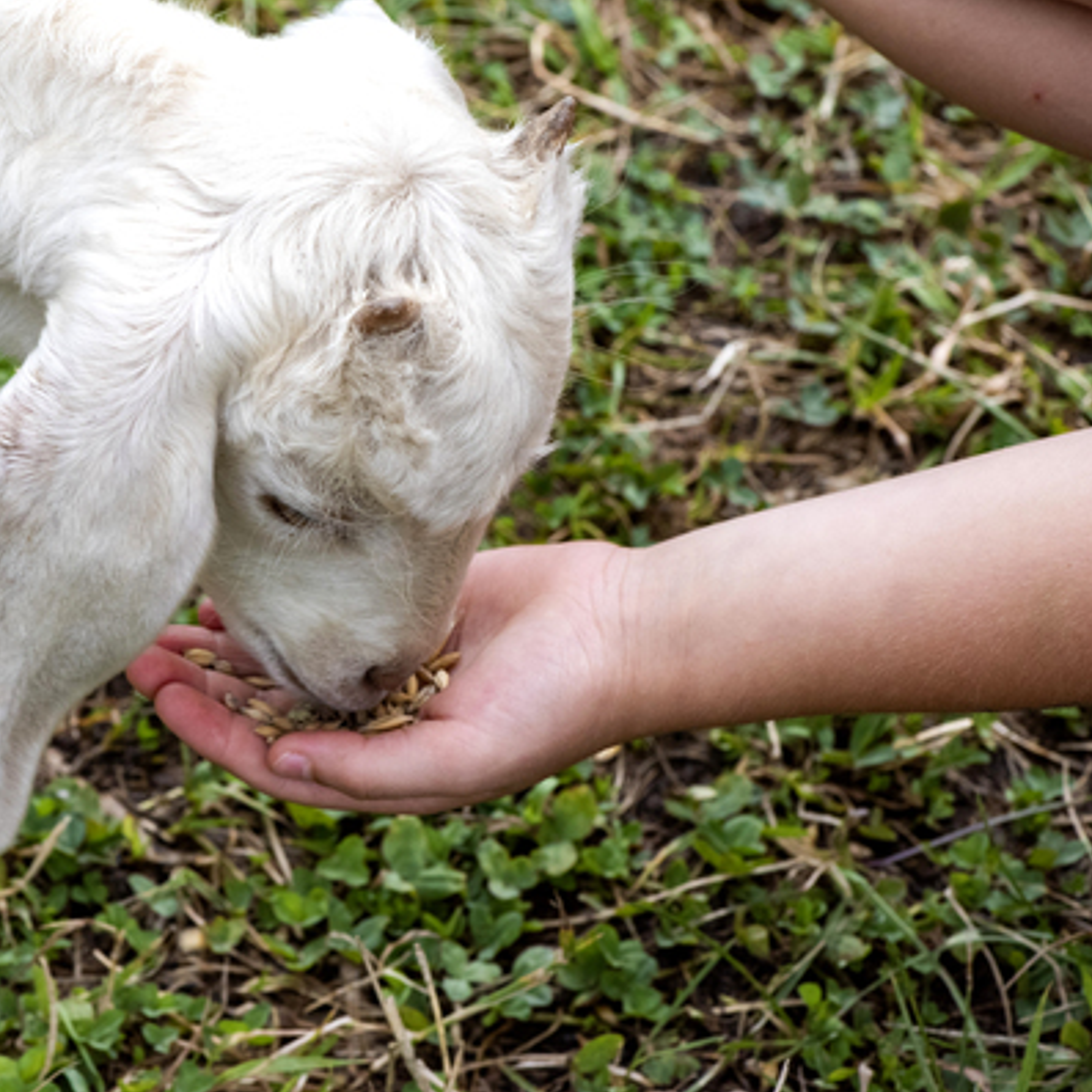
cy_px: 545
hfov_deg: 12.9
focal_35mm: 135
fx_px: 4818
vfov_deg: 12.9
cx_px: 355
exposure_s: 1/250
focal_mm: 105
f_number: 14
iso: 2000
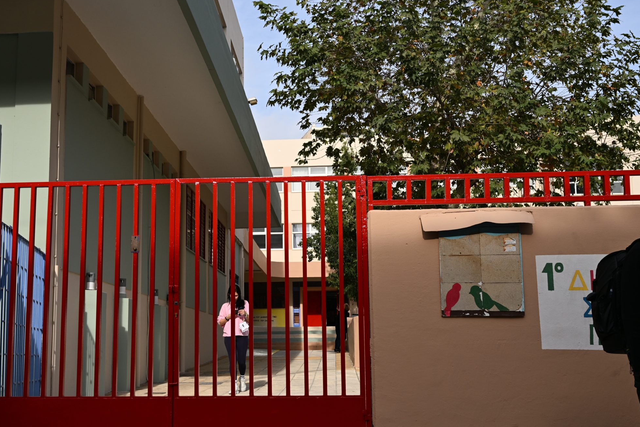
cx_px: 277
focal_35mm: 39
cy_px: 257
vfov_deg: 34.1
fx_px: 693
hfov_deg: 49.4
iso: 180
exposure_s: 1/800
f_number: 6.3
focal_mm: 30
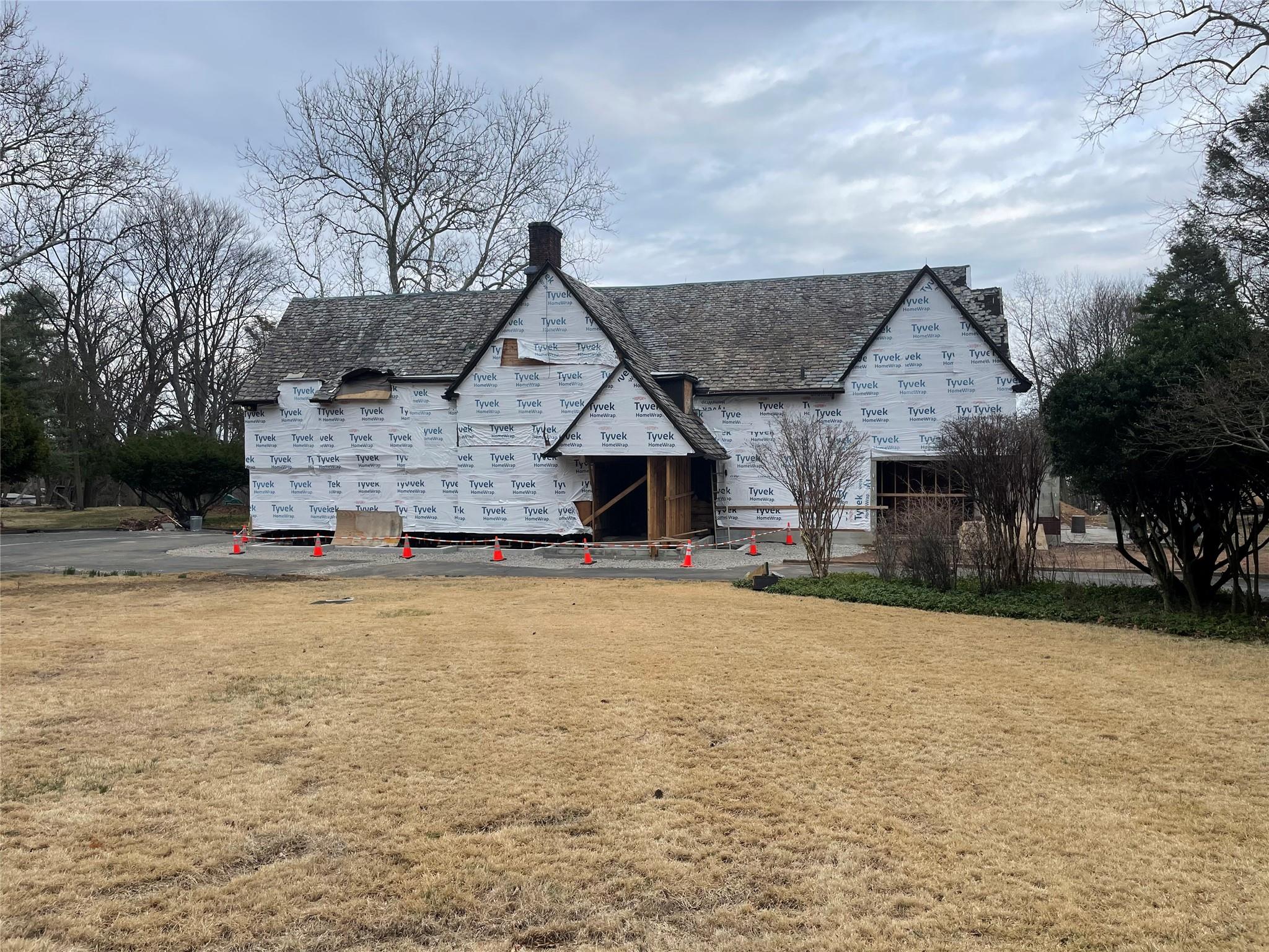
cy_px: 476
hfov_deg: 67.3
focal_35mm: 26
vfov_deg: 53.1
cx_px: 634
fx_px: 953
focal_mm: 4.2
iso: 32
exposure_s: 1/1208
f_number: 1.6
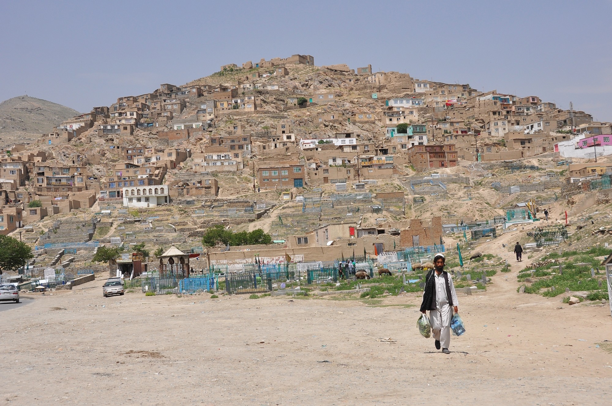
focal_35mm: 48
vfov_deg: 28.0
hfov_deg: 41.2
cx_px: 306
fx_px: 815
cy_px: 203
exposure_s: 1/400
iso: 200
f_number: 10
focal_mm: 32
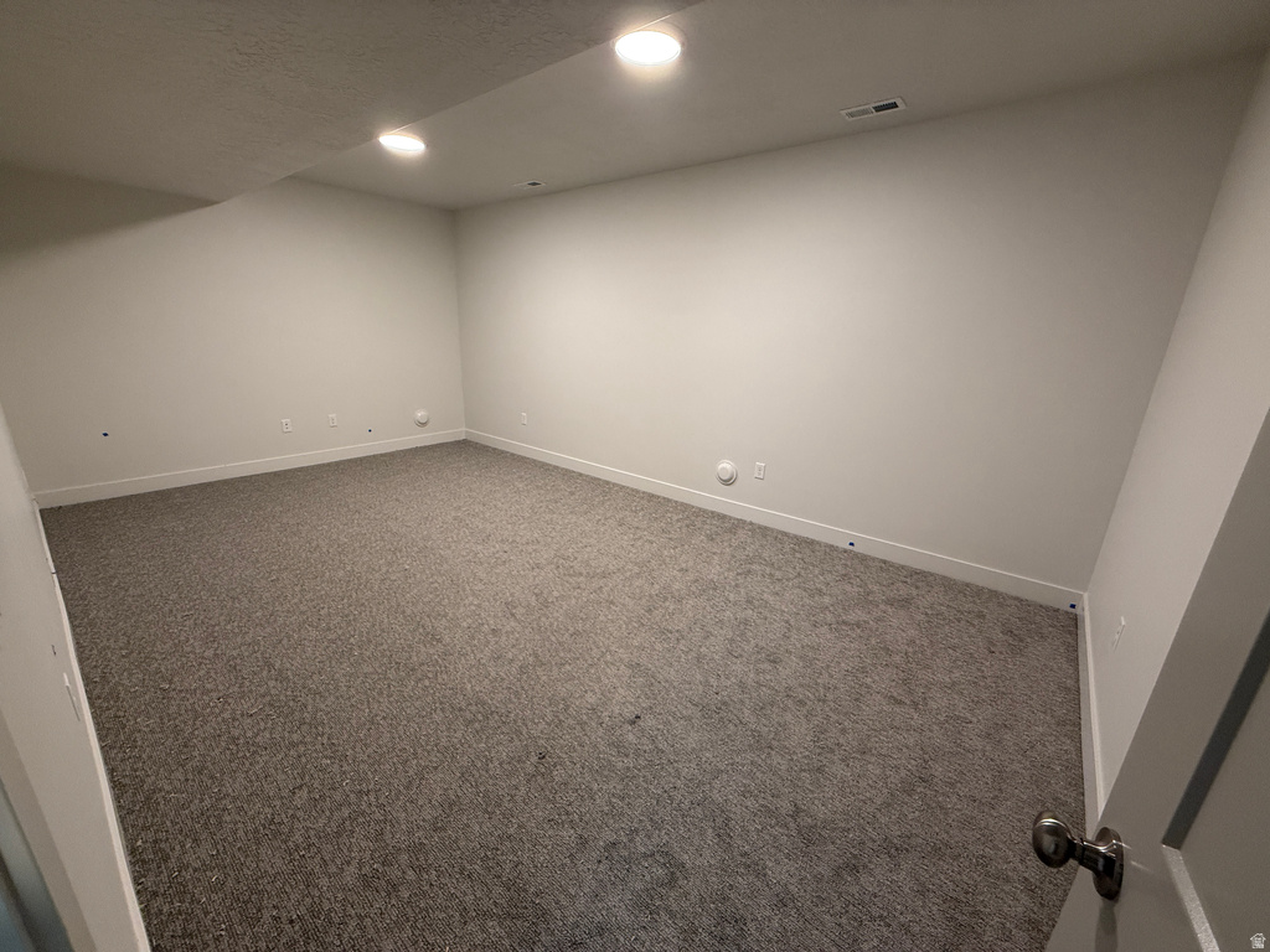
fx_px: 514
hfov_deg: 102.1
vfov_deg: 85.7
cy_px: 476
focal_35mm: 14
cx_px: 635
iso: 250
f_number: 2.2
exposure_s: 1/120
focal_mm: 2.22
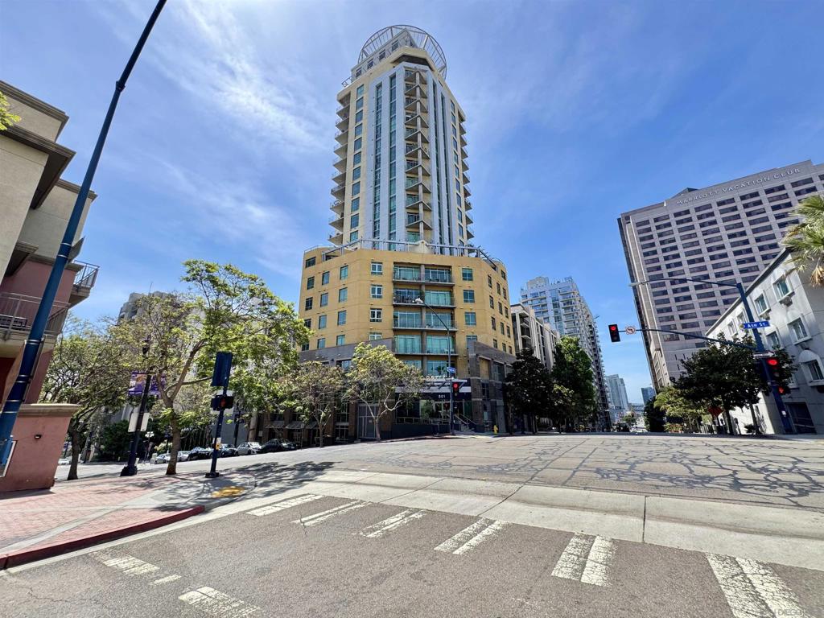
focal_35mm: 14
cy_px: 309
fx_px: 333
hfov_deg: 102.1
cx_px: 412
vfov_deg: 85.7
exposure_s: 1/548
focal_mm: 2.22
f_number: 2.2
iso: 40
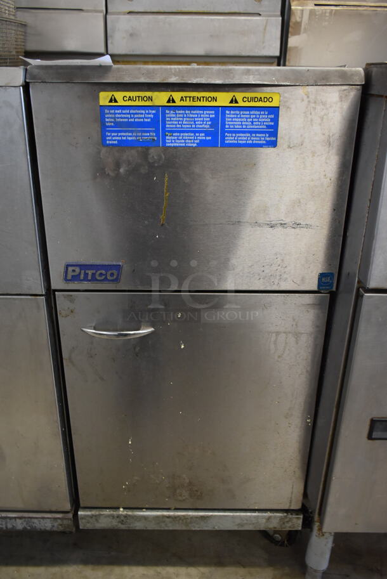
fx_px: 483
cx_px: 194
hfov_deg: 43.7
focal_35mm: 30
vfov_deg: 61.9
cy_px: 290
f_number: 4
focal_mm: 20
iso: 1400
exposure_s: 1/60
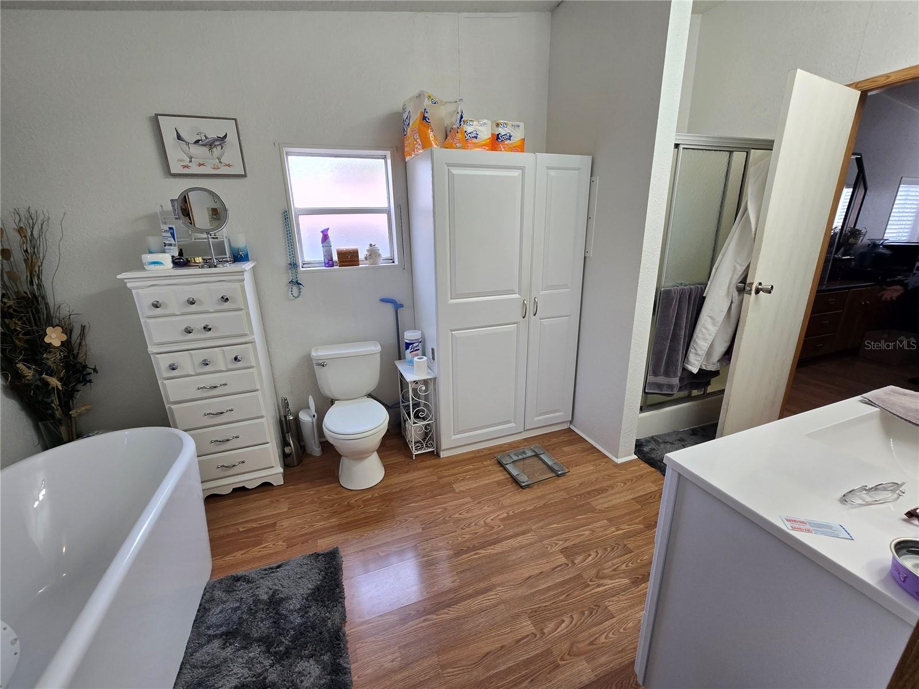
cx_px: 460
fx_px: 345
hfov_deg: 106.2
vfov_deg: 89.9
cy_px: 344
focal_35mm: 13
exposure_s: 1/60
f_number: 2.2
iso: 64
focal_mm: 2.2
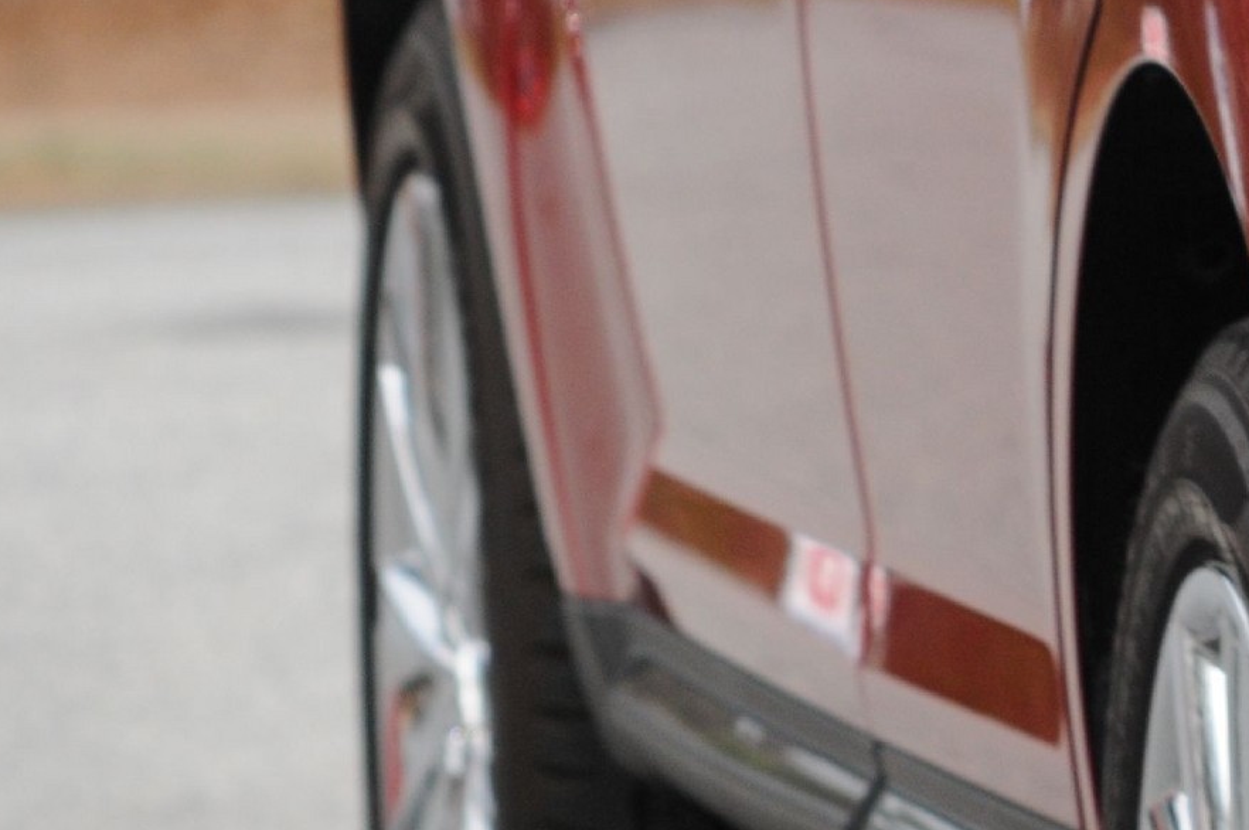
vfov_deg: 2.1
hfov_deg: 3.2
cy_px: -257
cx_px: 1398
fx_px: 22110
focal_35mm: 638
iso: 500
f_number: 8
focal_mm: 150
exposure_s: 1/60
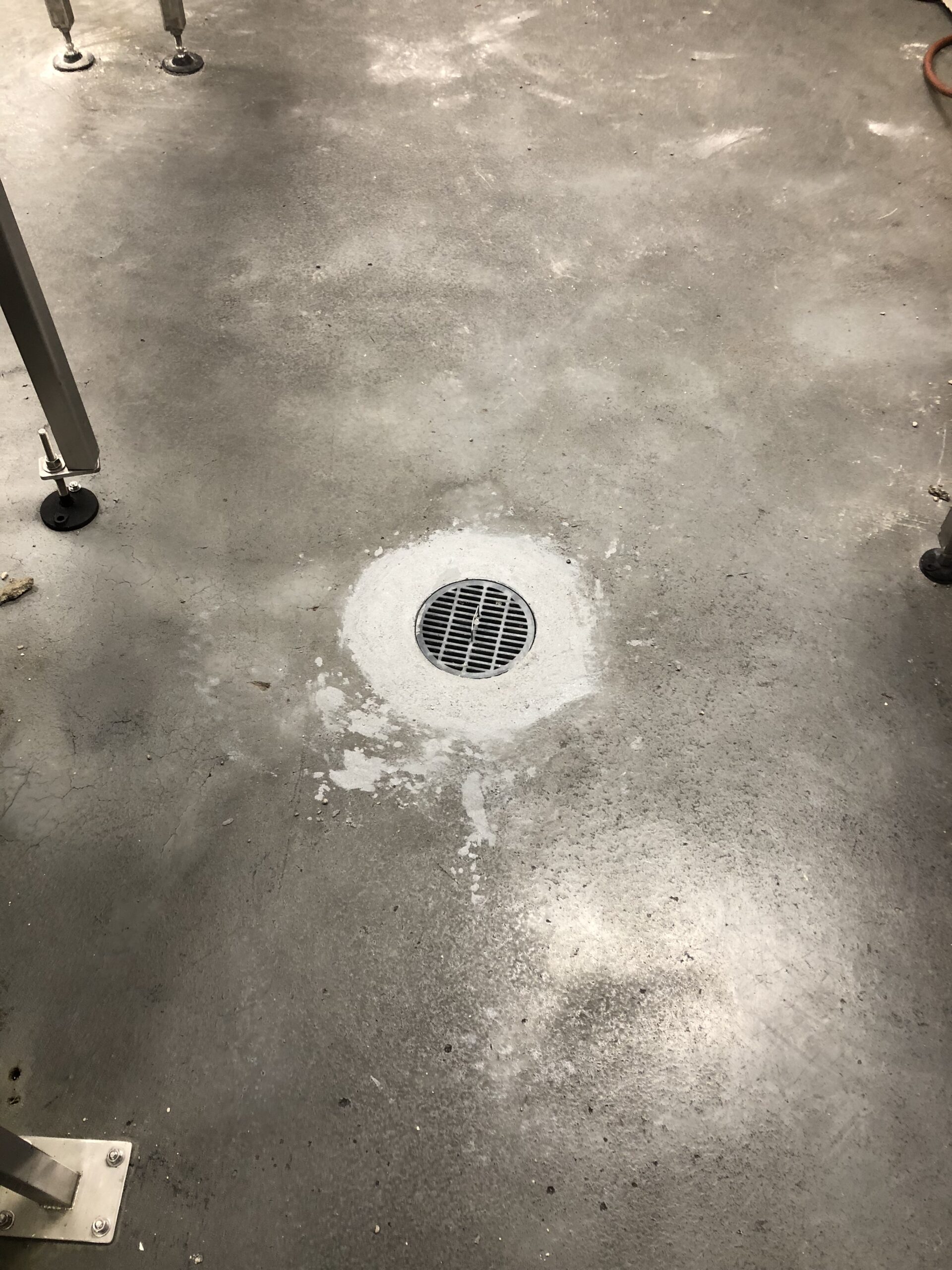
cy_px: 635
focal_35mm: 28
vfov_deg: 63.4
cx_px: 476
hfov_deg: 49.7
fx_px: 1027
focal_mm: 3.99
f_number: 1.8
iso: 40
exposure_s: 1/15
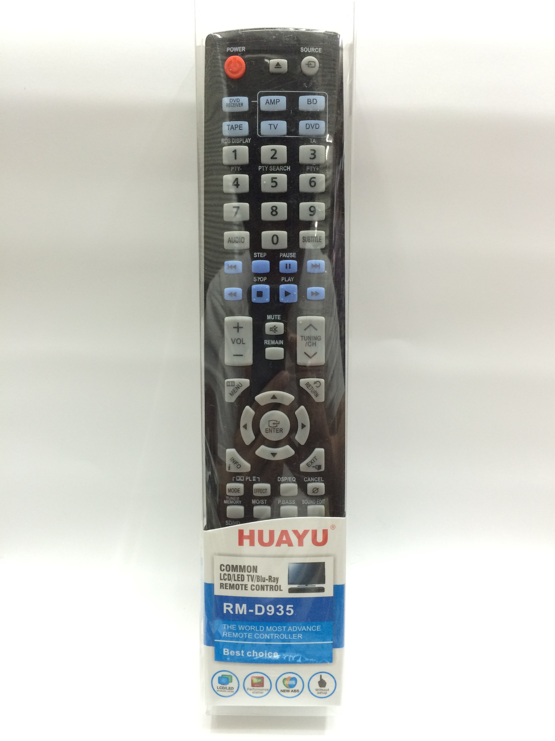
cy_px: 370
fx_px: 620
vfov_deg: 61.7
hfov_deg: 48.2
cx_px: 278
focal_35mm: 29
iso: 160
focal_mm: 4.15
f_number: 2.2
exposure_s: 1/33
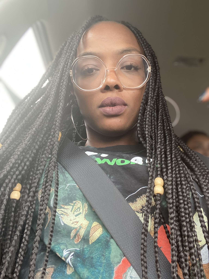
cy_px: 140
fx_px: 242
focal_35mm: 30
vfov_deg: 60.0
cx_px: 104
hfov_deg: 46.8
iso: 100
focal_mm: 2.71
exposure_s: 1/83
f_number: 2.2
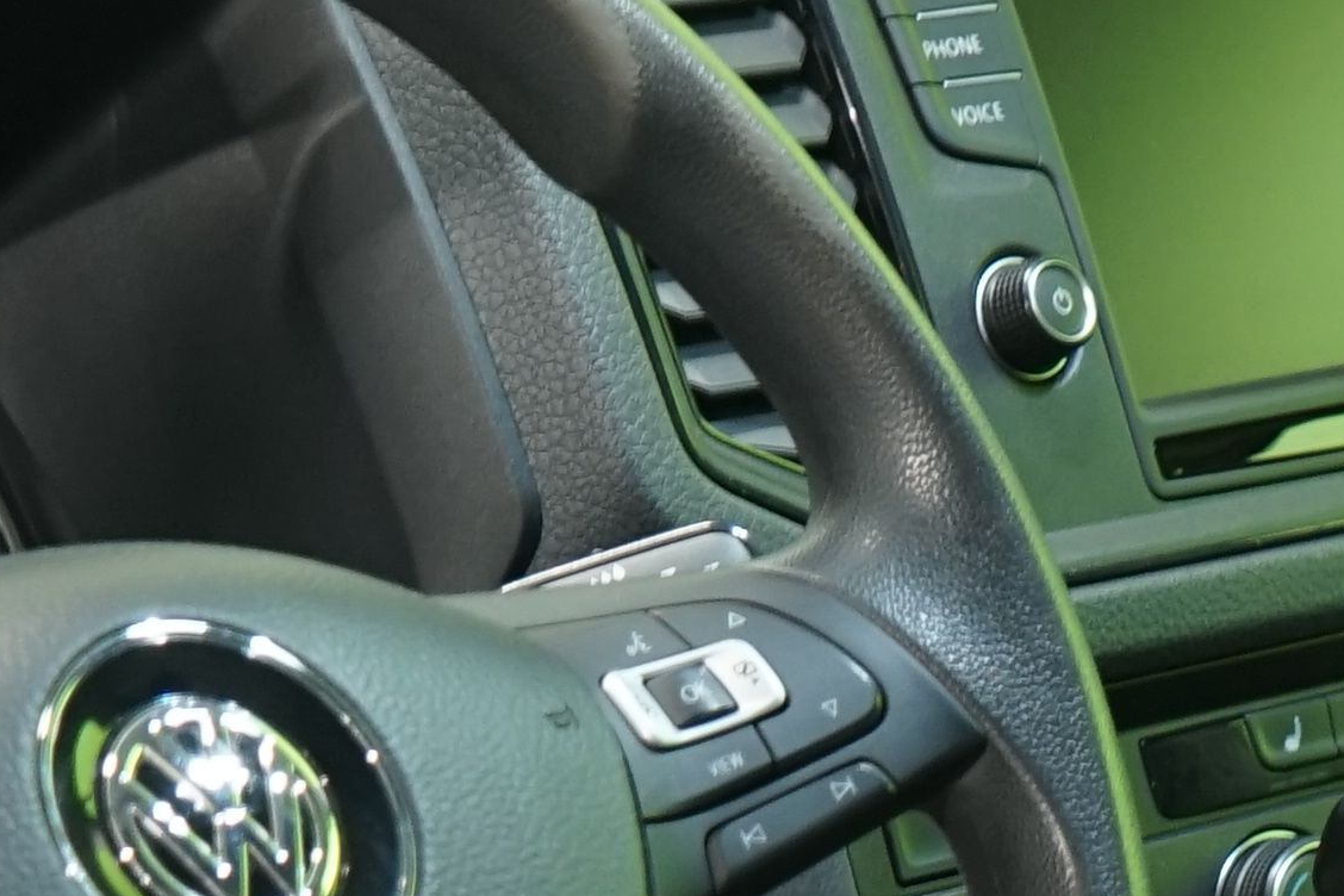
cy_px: 1141
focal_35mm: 149
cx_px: 929
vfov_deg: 9.1
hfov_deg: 13.7
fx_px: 5562
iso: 800
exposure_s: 1/8
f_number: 5
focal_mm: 28
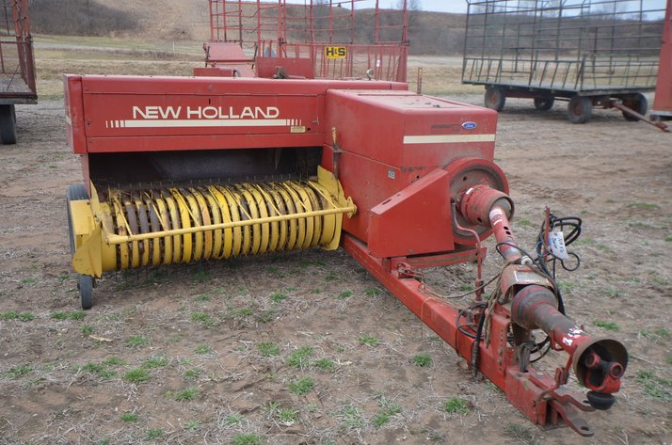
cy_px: 222
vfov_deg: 36.7
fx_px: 671
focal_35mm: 36
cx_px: 336
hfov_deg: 53.2
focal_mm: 24
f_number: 5
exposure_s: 1/125
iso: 200
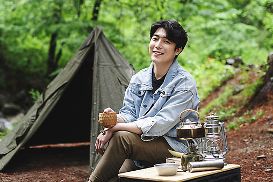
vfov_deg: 23.0
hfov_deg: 33.9
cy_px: 77
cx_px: 128
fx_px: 448
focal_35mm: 59
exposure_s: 1/320
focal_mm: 50
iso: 800
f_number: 2.5
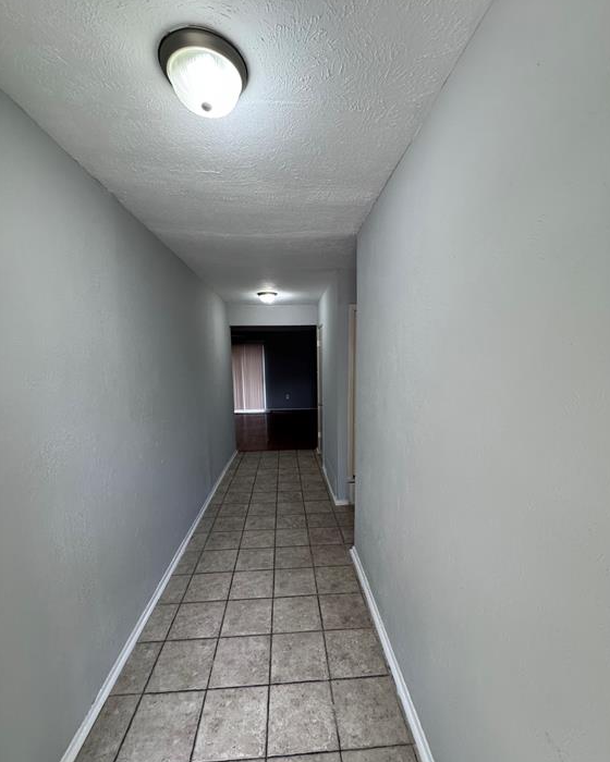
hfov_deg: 84.0
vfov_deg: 96.7
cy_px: 406
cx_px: 309
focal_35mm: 15
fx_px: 339
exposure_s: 1/120
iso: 250
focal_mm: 2.22
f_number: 2.2
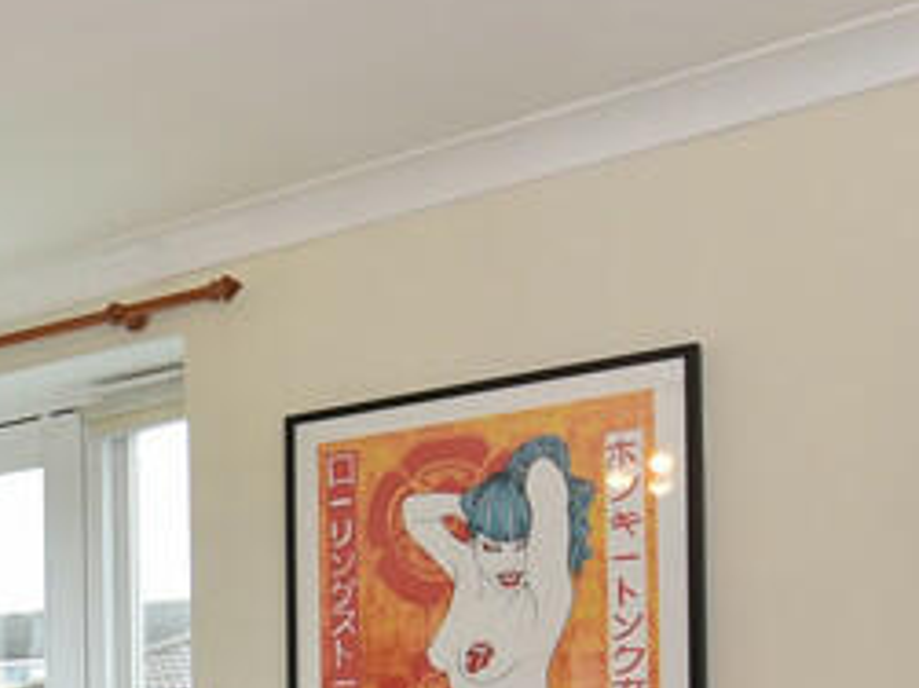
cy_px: 816
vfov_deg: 24.2
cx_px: -190
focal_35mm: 55
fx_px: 1459
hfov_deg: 29.8
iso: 400
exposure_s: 1/50
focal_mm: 14
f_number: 8
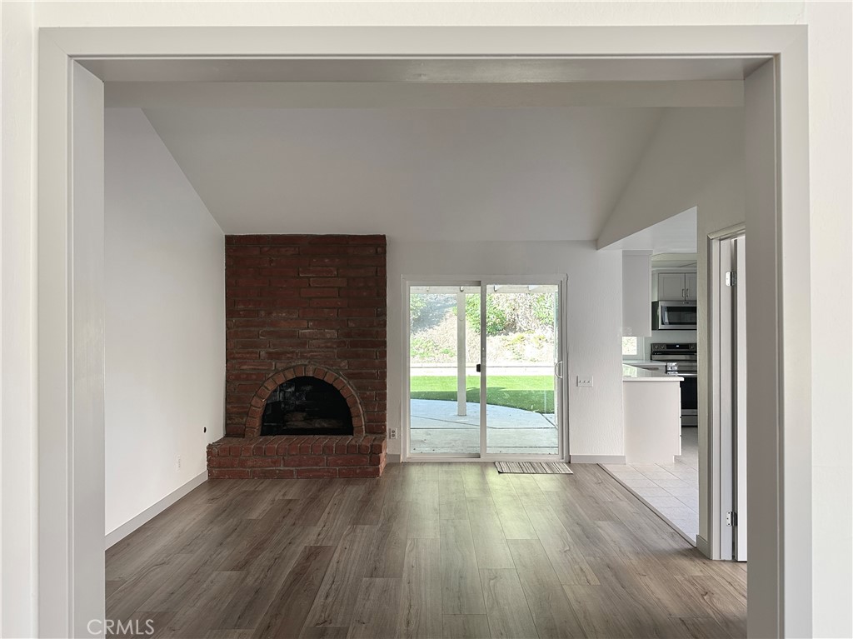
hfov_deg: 71.6
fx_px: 591
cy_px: 320
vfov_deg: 56.8
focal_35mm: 24
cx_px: 426
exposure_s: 1/121
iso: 160
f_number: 1.78
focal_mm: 6.86
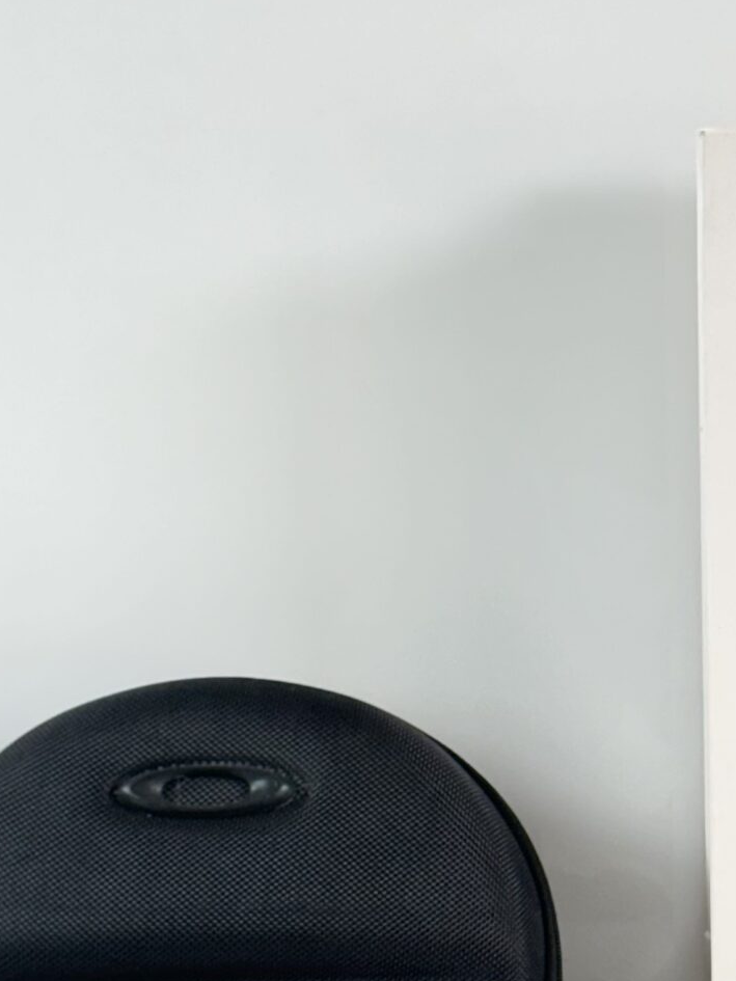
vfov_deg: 14.9
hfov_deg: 11.4
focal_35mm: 130
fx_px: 3685
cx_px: 386
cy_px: 951
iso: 50
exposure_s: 1/100
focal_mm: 6.86
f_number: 1.78
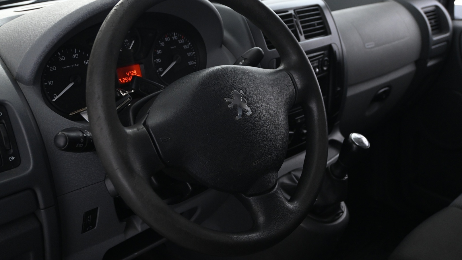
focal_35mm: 40
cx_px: 230
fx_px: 484
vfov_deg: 30.0
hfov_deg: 51.0
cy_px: 116
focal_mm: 25
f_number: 4.2
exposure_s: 1/15
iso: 1600
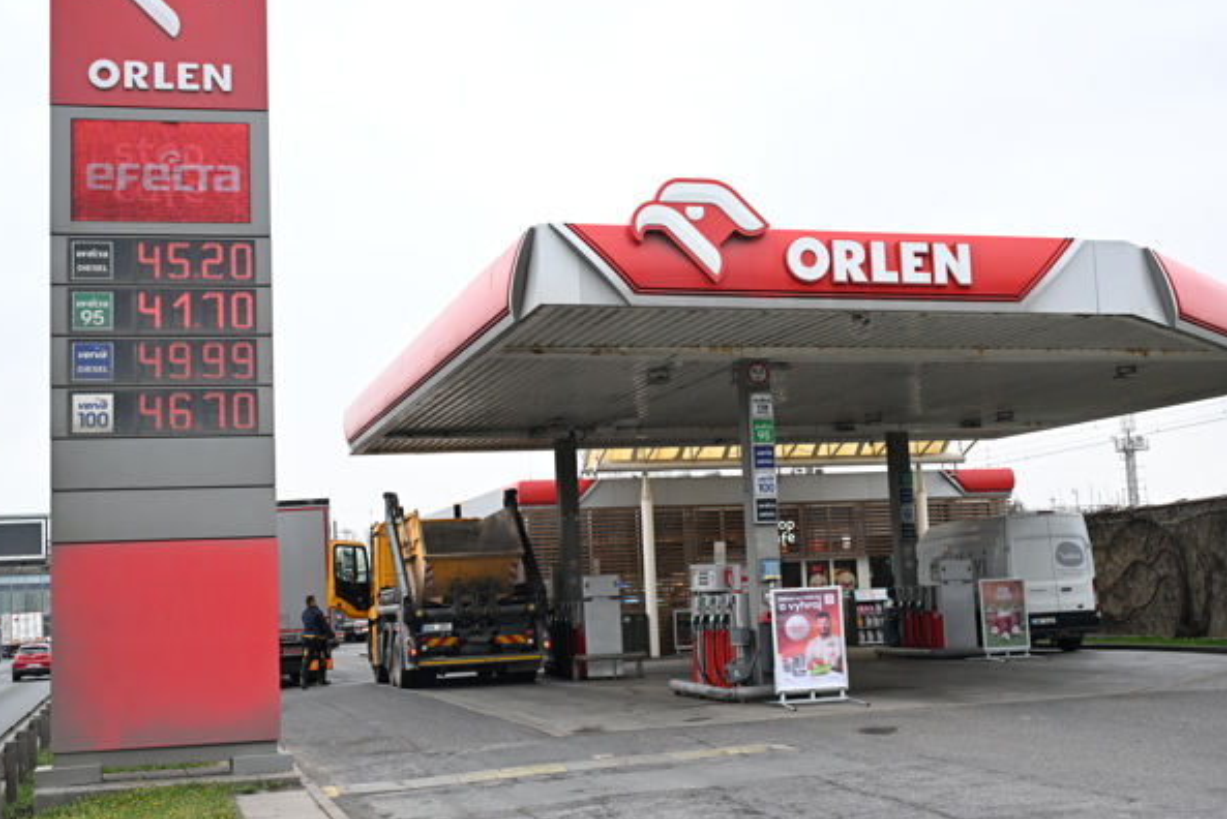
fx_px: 1705
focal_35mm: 50
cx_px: 619
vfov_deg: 27.0
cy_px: 368
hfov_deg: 39.6
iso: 1250
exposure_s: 1/400
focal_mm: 43
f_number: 5.6
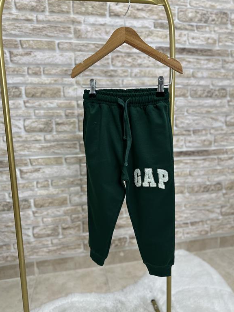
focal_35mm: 25
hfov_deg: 54.9
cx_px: 118
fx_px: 225
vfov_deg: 69.4
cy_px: 154
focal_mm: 6.86
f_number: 1.78
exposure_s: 1/100
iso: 80
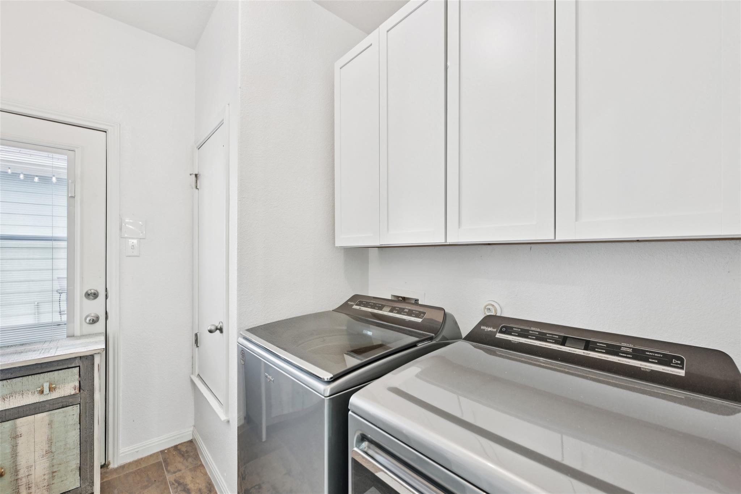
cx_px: 370
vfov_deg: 77.3
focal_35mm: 15
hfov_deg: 100.4
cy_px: 247
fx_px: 309
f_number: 6.7
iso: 400
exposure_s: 1/10
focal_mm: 15
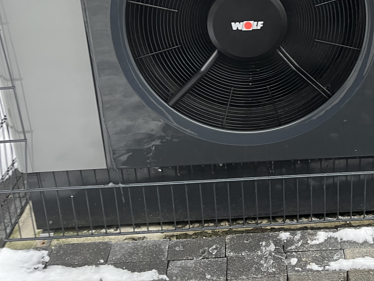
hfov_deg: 36.7
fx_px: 551
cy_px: 30
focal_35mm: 51
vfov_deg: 27.6
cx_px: 274
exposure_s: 1/60
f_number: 1.6
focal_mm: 5.1
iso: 200
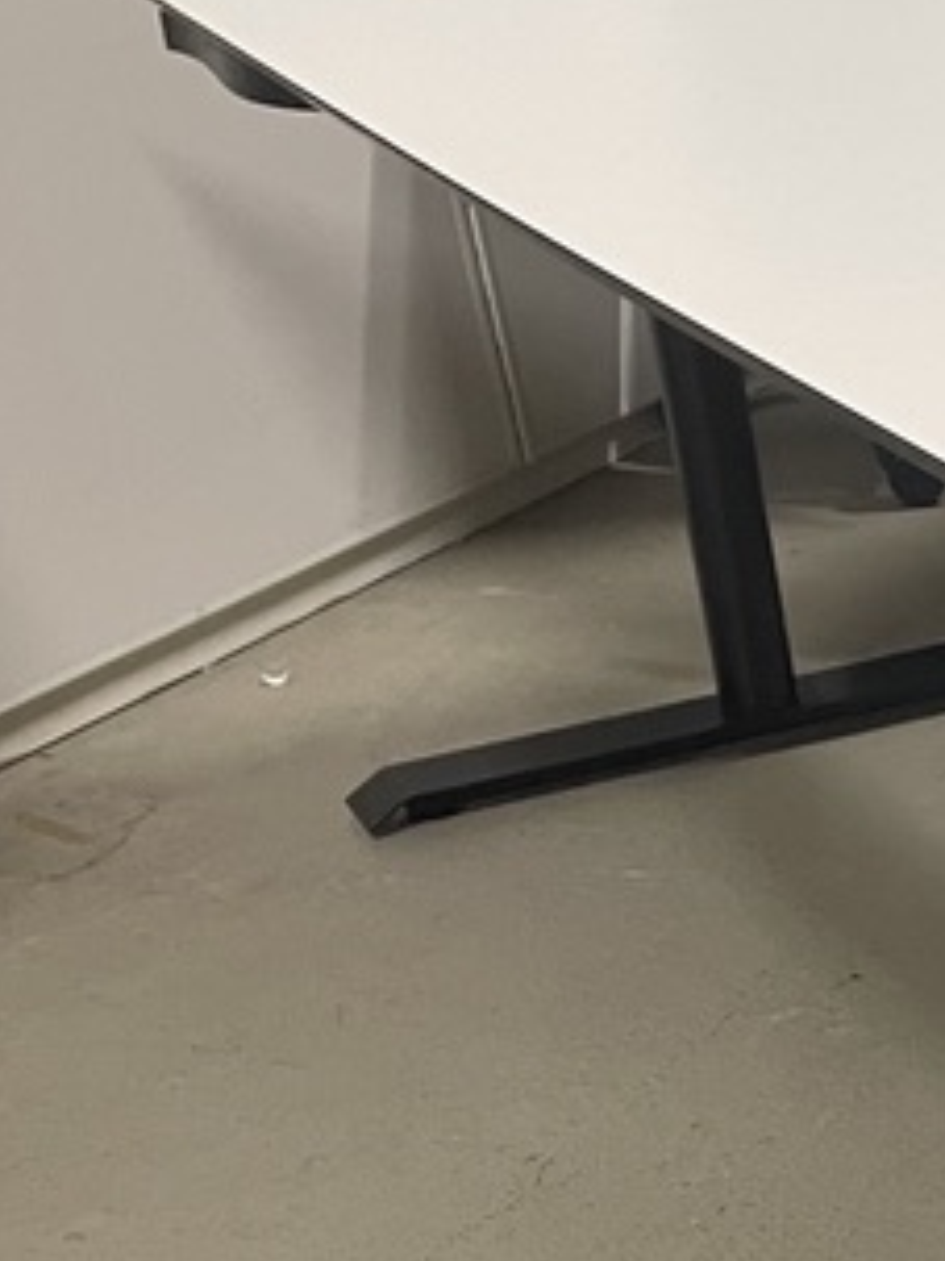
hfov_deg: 15.0
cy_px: 1336
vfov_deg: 21.3
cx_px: 1590
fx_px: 3205
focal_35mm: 88
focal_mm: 4.2
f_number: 1.6
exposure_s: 1/50
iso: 160
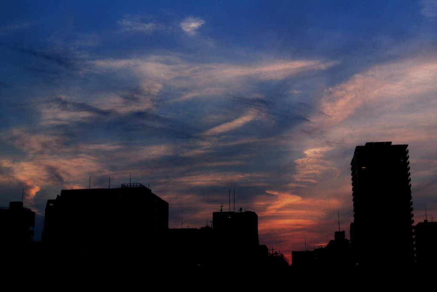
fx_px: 632
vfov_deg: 26.1
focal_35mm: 52
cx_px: 218
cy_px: 146
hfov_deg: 38.2
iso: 100
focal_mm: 19.6
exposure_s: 1/200
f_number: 7.1
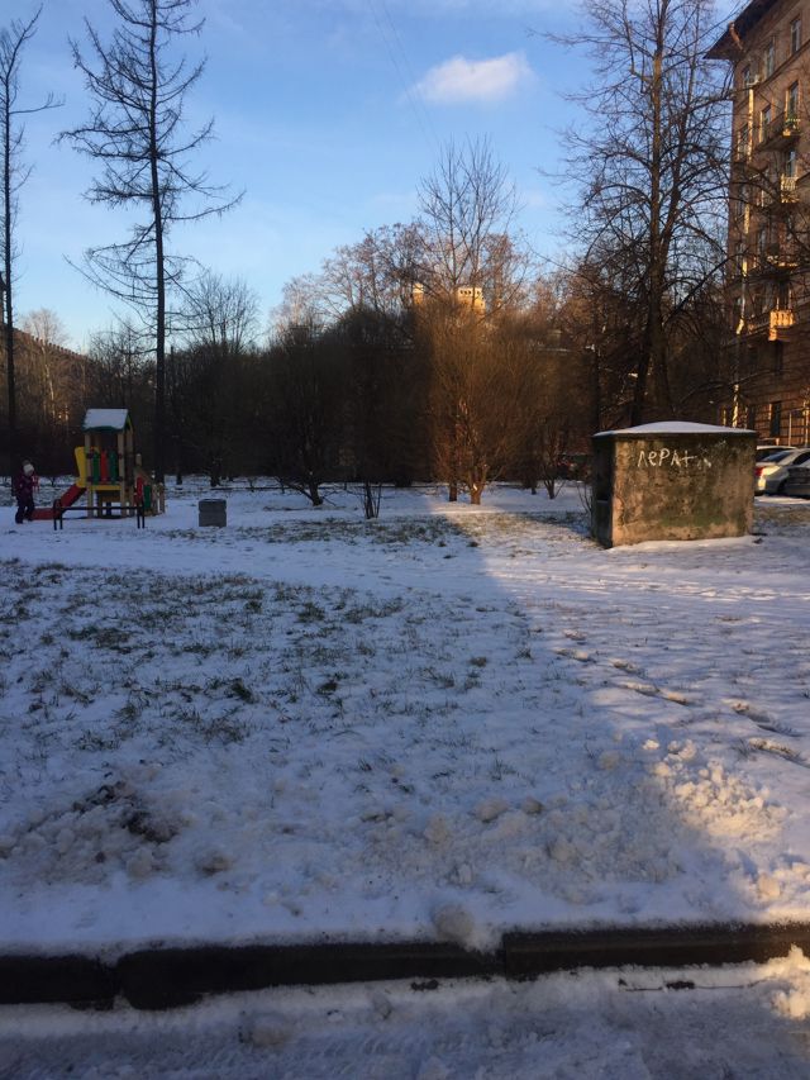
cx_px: 405
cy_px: 540
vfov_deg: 61.7
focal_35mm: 29
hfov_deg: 48.2
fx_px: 905
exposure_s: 1/791
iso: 32
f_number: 2.2
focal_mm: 4.15
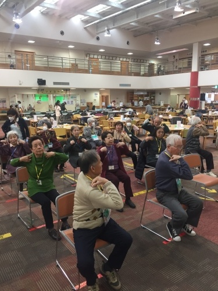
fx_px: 244
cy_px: 146
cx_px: 109
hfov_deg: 48.2
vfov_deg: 61.7
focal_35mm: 29
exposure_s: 1/30
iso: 50
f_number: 2.2
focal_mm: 4.15
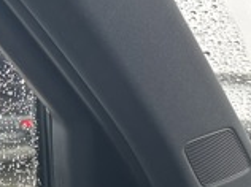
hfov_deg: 12.2
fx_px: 956
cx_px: 586
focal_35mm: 132
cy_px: 380
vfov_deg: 10.3
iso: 100
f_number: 1.6
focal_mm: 5.96
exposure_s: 1/84
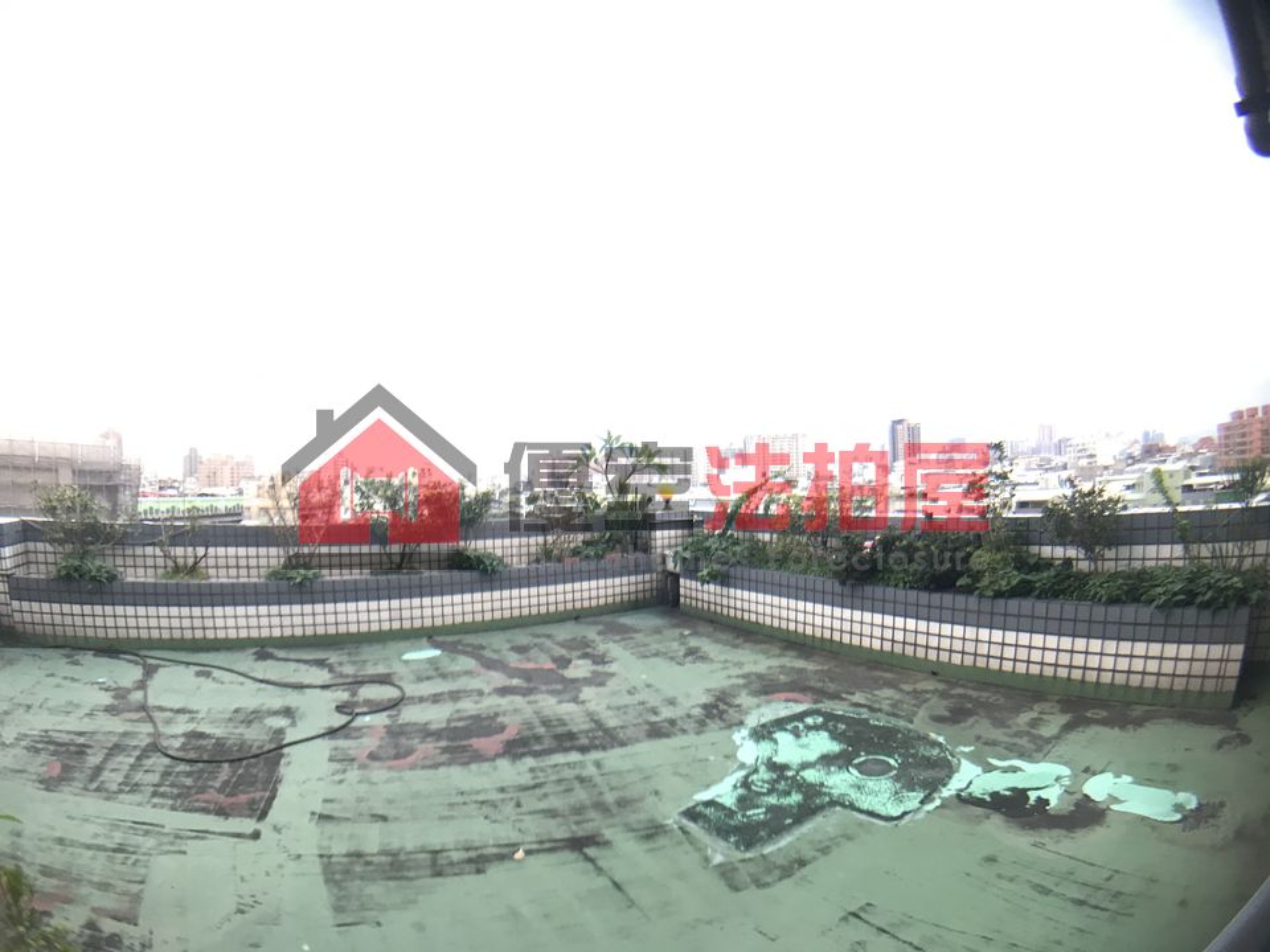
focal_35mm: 28
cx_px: 635
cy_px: 476
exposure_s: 1/30
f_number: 1.8
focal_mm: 3.99
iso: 20
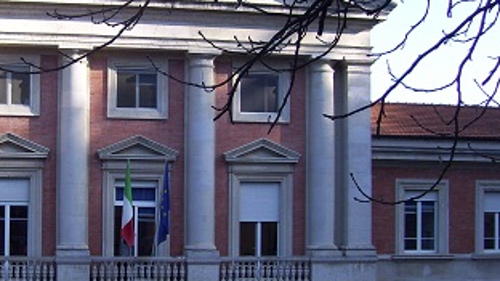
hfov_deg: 32.8
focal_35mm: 63
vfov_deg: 19.0
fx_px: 835
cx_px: 139
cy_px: 177
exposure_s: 1/400
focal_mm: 6
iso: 80
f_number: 2.7
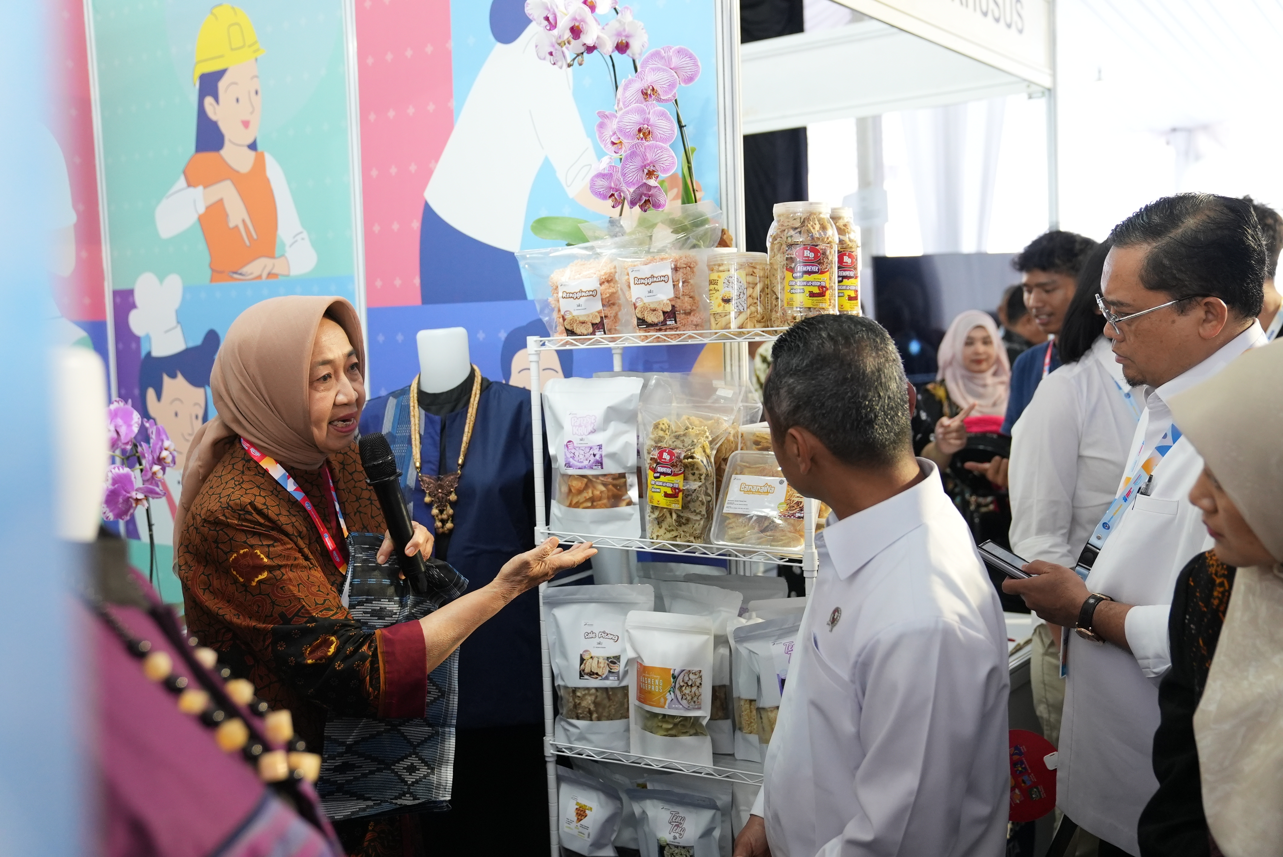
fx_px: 1284
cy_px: 428
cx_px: 642
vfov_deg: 36.9
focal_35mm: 36
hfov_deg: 53.1
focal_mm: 36
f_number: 3.2
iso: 3200
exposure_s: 1/250
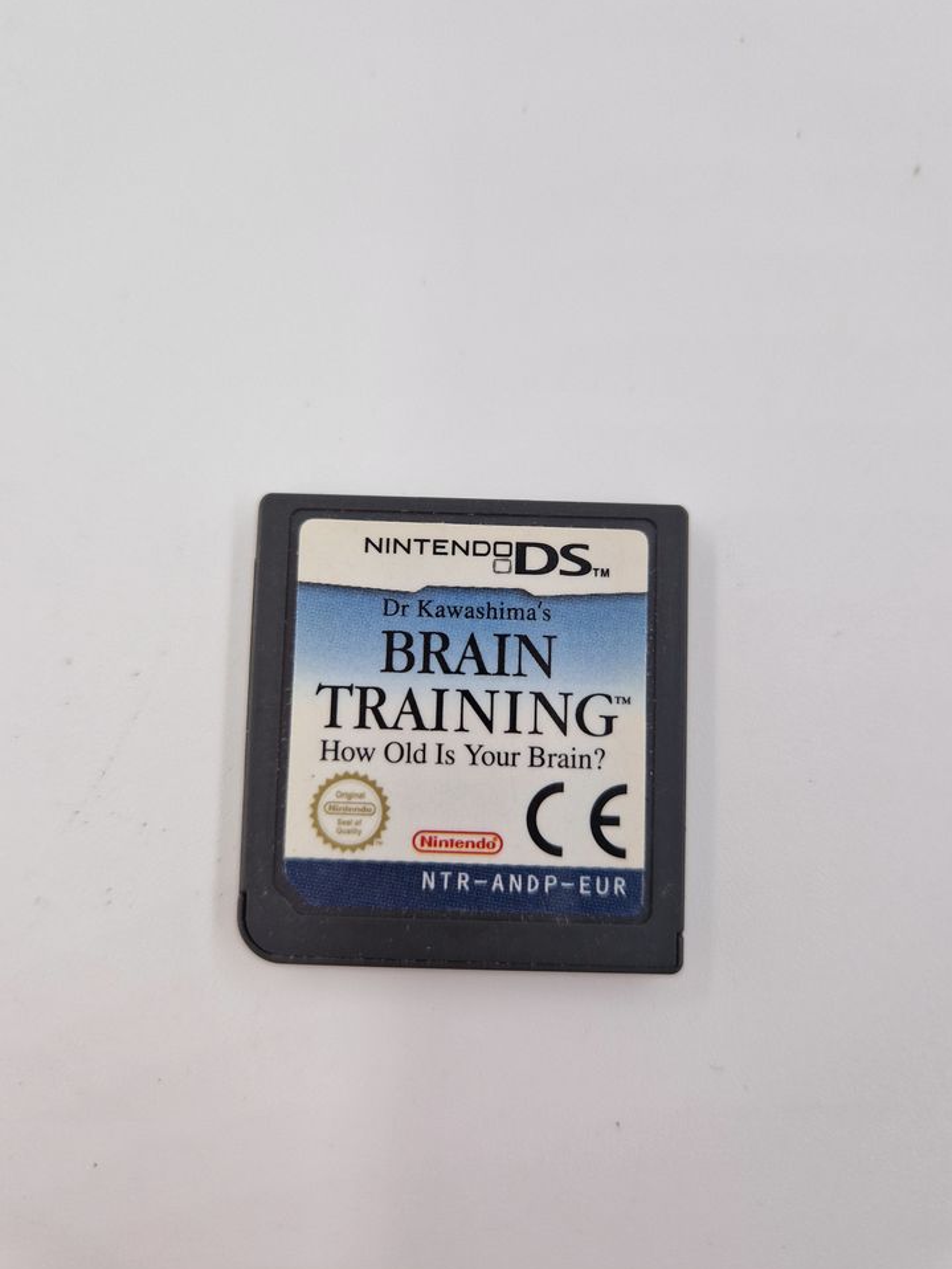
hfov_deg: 56.8
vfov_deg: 71.6
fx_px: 880
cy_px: 615
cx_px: 475
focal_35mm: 24
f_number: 1.8
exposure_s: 1/100
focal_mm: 5.4
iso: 64
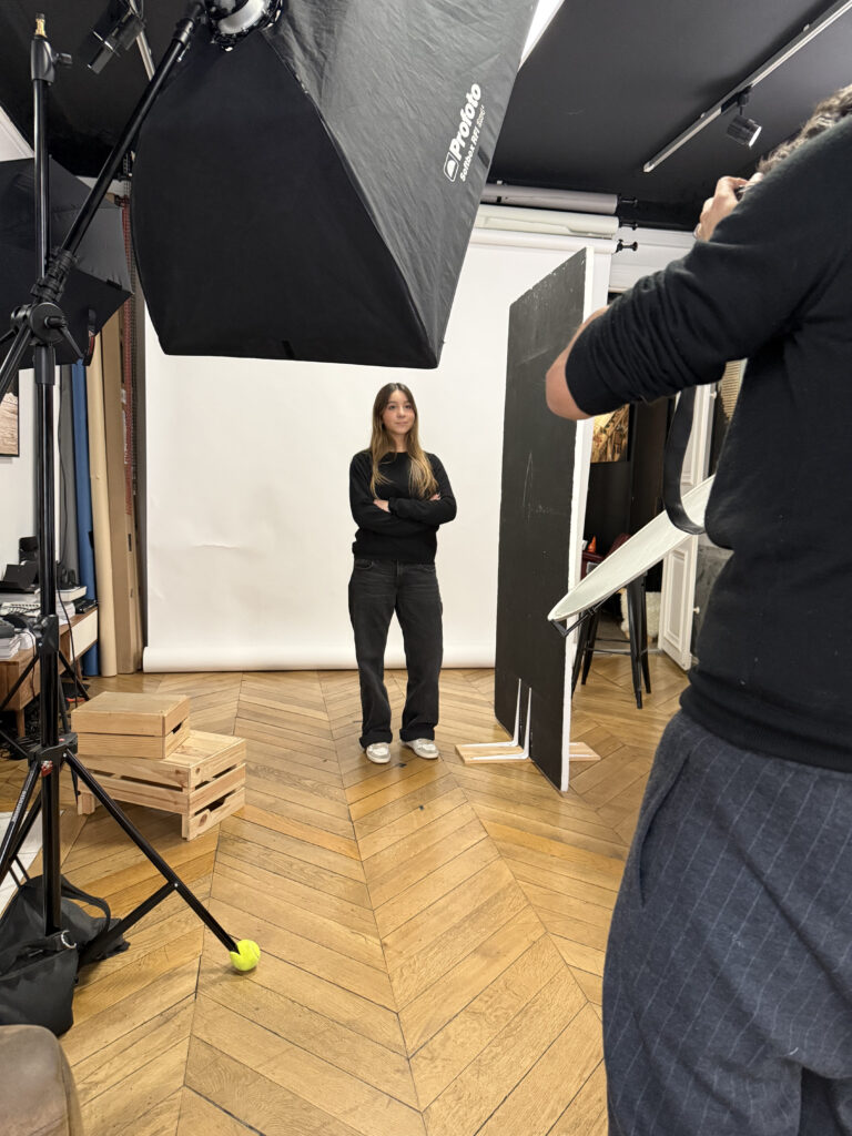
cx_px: 426
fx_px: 788
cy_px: 568
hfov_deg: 56.8
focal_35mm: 24
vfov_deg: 71.6
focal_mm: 6.76
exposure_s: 1/60
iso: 640
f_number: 1.78
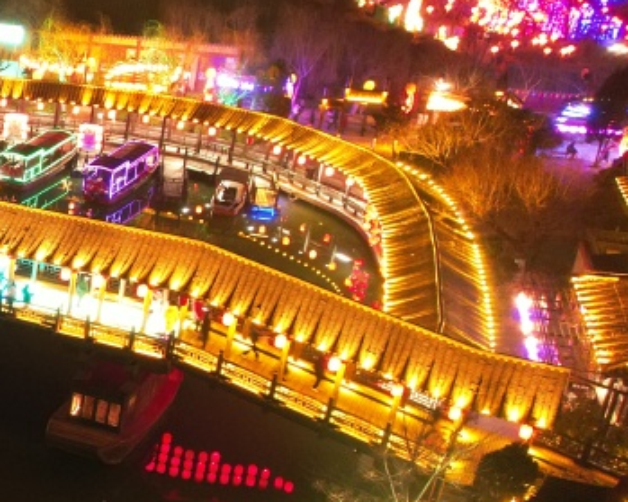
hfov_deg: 20.8
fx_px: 1319
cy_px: 306
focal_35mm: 71
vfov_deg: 21.5
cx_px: -421
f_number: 2.8
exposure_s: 1/5
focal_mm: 8.38
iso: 1120
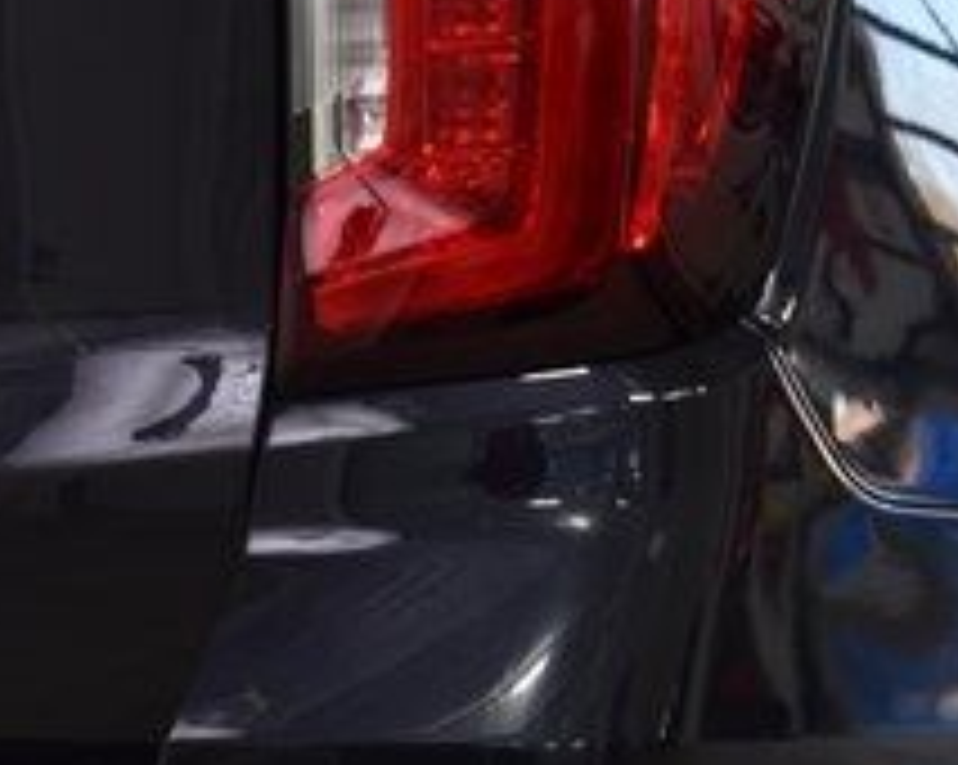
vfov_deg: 10.7
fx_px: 4079
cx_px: -396
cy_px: 673
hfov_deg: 12.8
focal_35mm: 144
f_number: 6.3
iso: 450
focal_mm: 34
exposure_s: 1/15
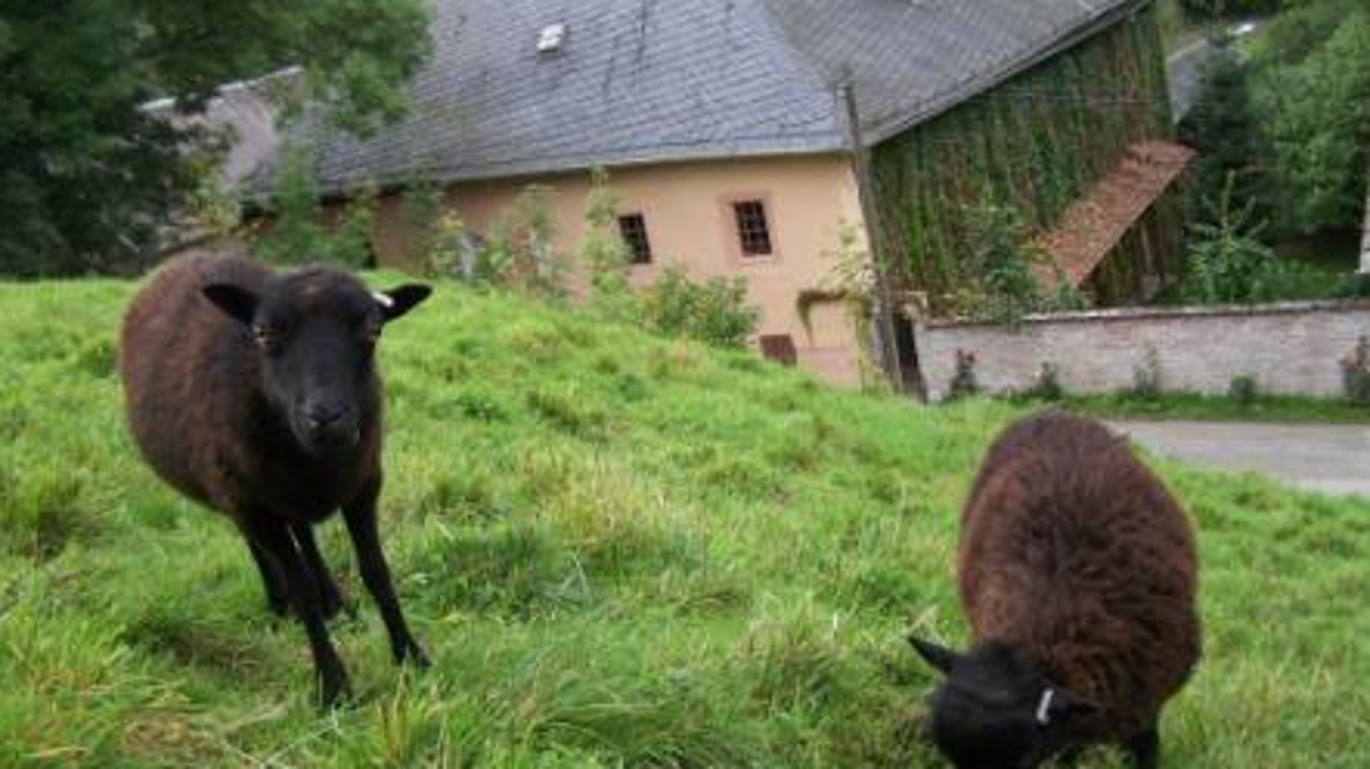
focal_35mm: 42
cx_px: 685
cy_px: 447
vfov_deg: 28.3
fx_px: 1525
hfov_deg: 48.4
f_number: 2.8
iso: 64
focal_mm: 6.3
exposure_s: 1/200
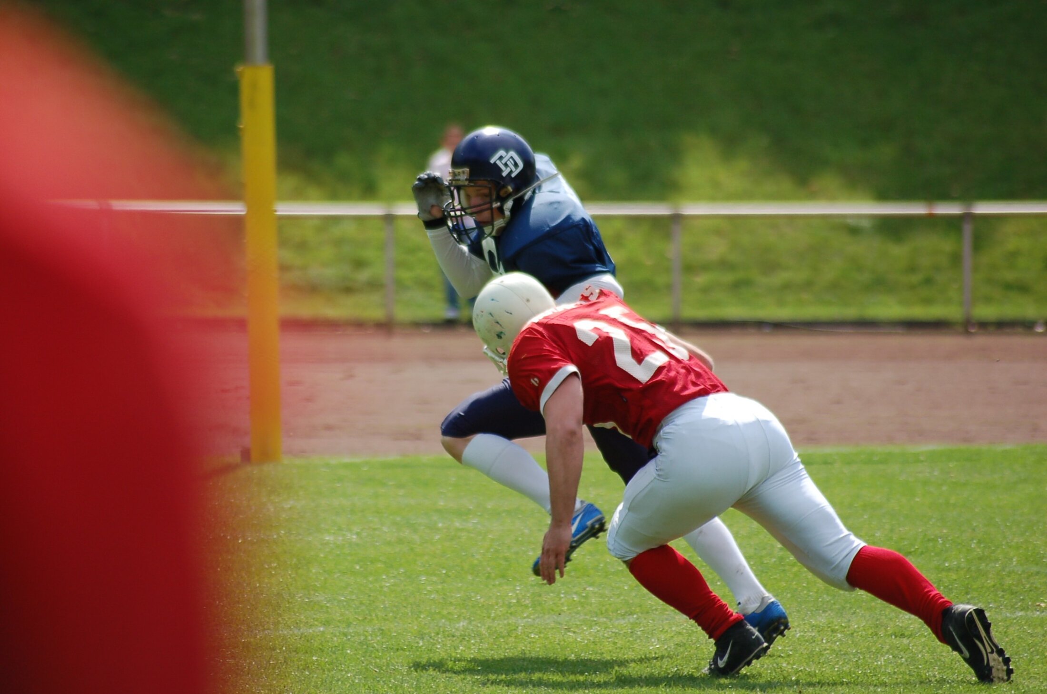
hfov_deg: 5.7
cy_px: 347
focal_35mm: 360
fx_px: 10450
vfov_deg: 3.8
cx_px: 524
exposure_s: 1/1000
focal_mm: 240
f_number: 5.3
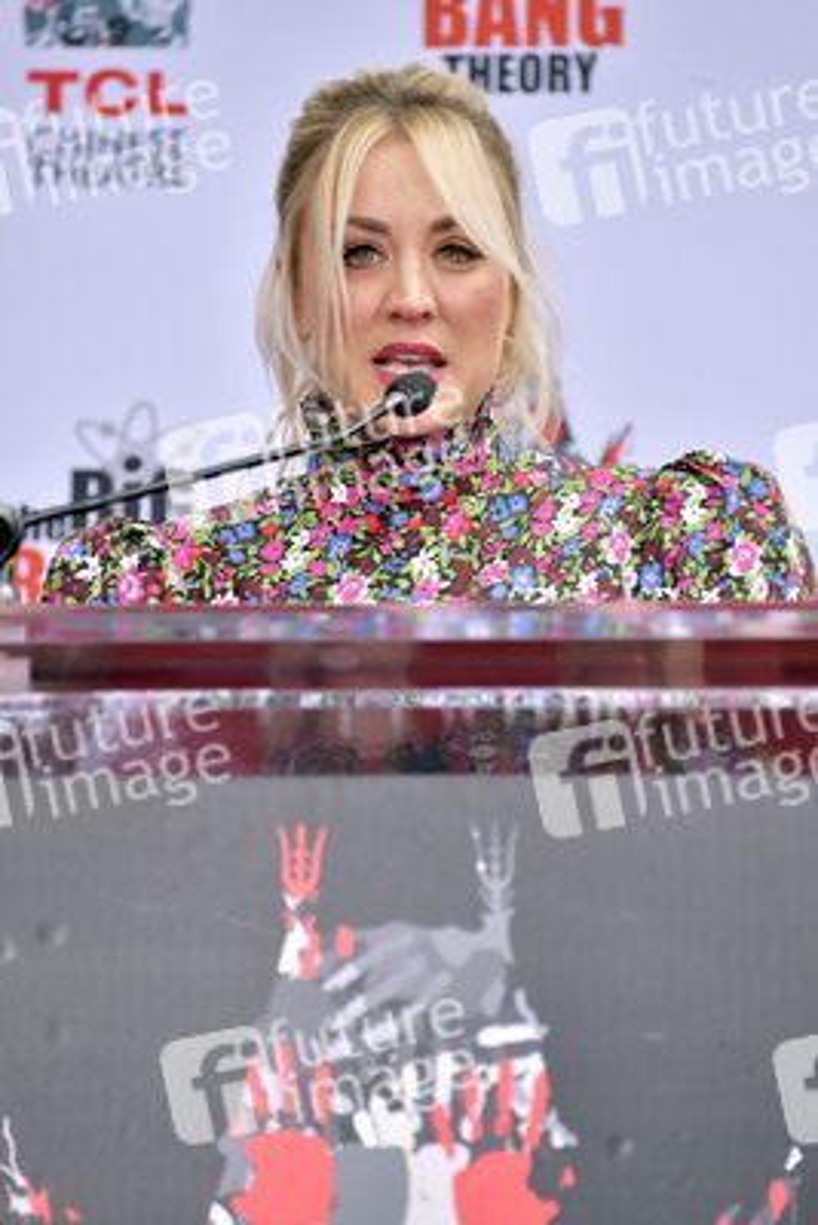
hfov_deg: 4.6
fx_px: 10215
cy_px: 612
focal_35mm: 300
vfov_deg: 6.9
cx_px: 409
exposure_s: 1/250
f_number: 5.6
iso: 160
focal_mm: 300
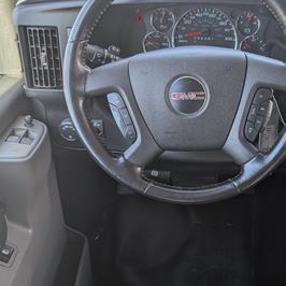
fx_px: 477
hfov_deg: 32.4
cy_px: 187
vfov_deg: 33.1
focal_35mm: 51
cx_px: 232
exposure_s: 1/179
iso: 21
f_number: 1.68
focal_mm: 6.9
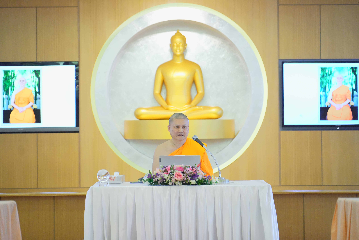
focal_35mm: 126
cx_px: 180
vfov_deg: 10.9
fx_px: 1256
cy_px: 120
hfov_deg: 16.3
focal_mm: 126
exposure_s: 1/250
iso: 5000
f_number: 2.8
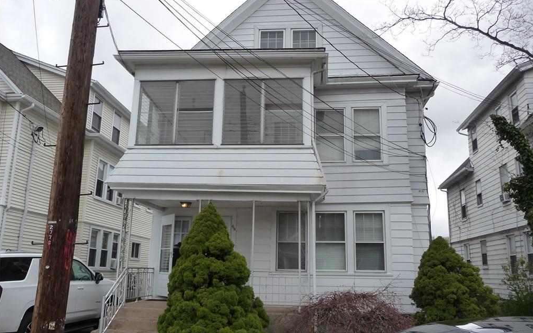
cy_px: 165
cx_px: 267
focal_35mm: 30
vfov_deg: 41.8
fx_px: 436
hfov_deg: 62.9
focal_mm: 4.7
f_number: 3.3
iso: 160
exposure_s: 1/500
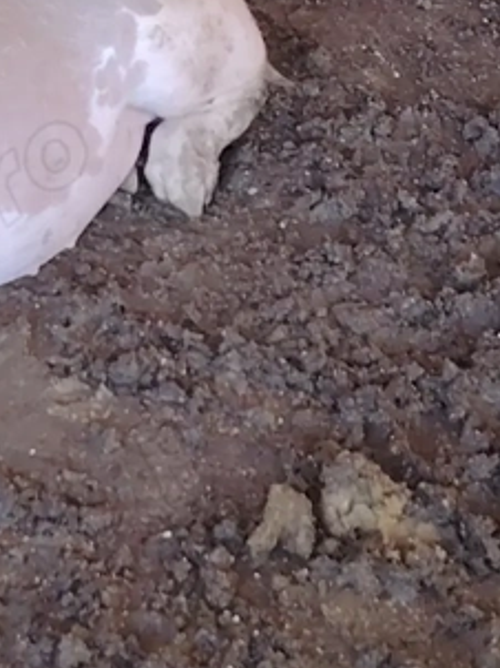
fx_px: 3240
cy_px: -146
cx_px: 106
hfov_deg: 8.8
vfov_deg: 11.5
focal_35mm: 168
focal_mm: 5.25
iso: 531
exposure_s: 1/33.3
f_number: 1.75
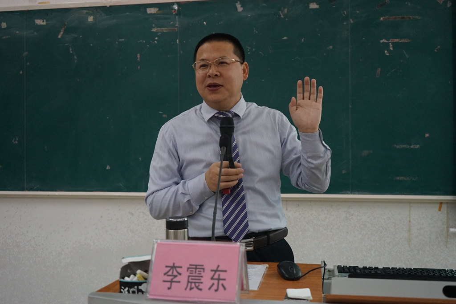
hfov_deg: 50.7
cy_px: 152
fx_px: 481
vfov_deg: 35.1
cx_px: 228
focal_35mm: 38
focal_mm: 38
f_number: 4
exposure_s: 1/125
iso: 3200
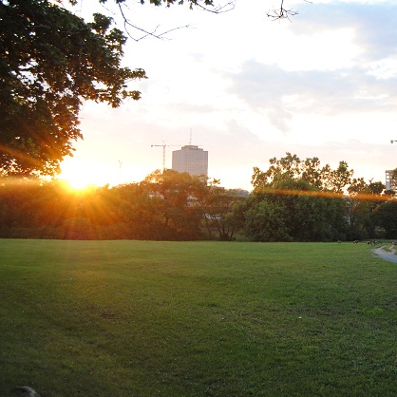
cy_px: 177
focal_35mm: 44
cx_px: 320
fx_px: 571
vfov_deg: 38.3
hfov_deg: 37.0
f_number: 4.5
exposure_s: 1/60
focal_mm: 18
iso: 100
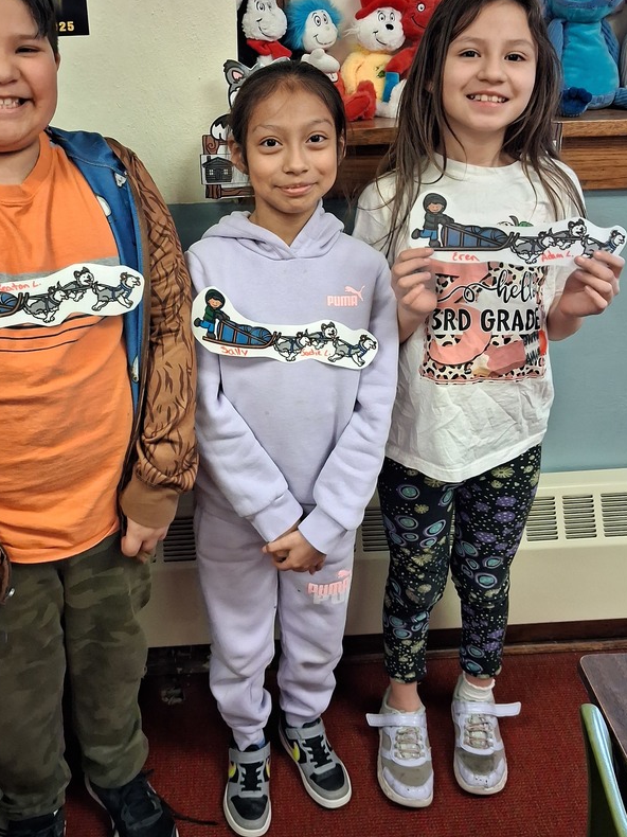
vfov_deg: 52.2
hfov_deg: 40.3
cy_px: 328
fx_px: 846
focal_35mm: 35
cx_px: 226
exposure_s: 1/60
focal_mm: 4
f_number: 1.8
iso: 500
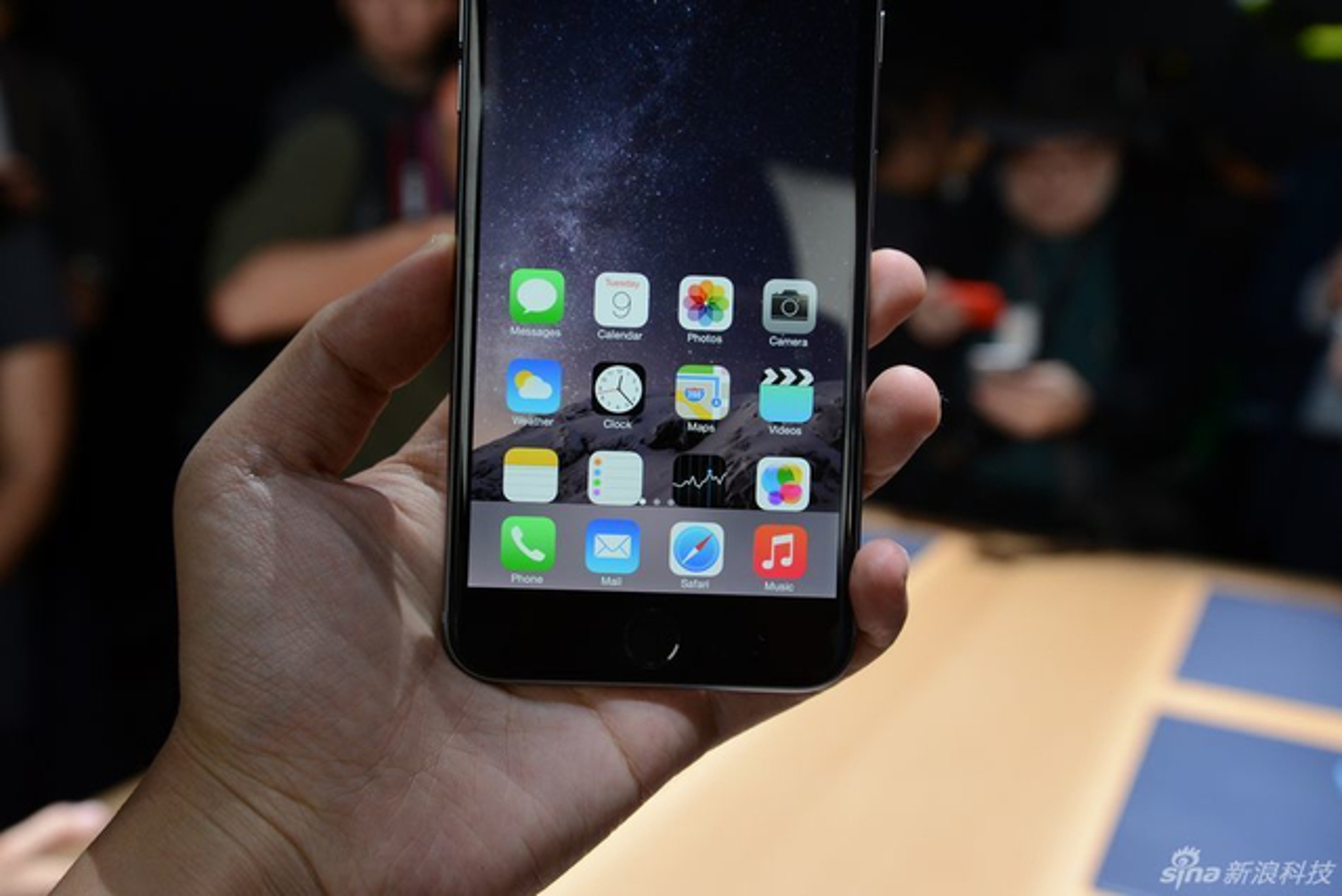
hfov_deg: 38.2
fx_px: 1939
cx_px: 671
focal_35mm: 52
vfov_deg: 26.0
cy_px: 448
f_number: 8
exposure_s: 1/60
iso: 1250
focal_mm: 52
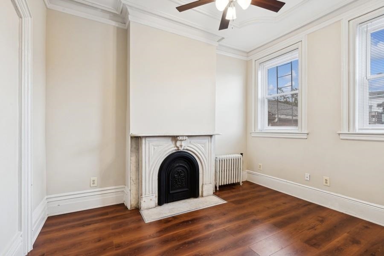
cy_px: 128
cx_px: 192
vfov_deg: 73.7
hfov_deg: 96.7
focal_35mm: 16
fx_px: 171
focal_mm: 16
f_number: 11
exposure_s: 1/1.43
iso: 100
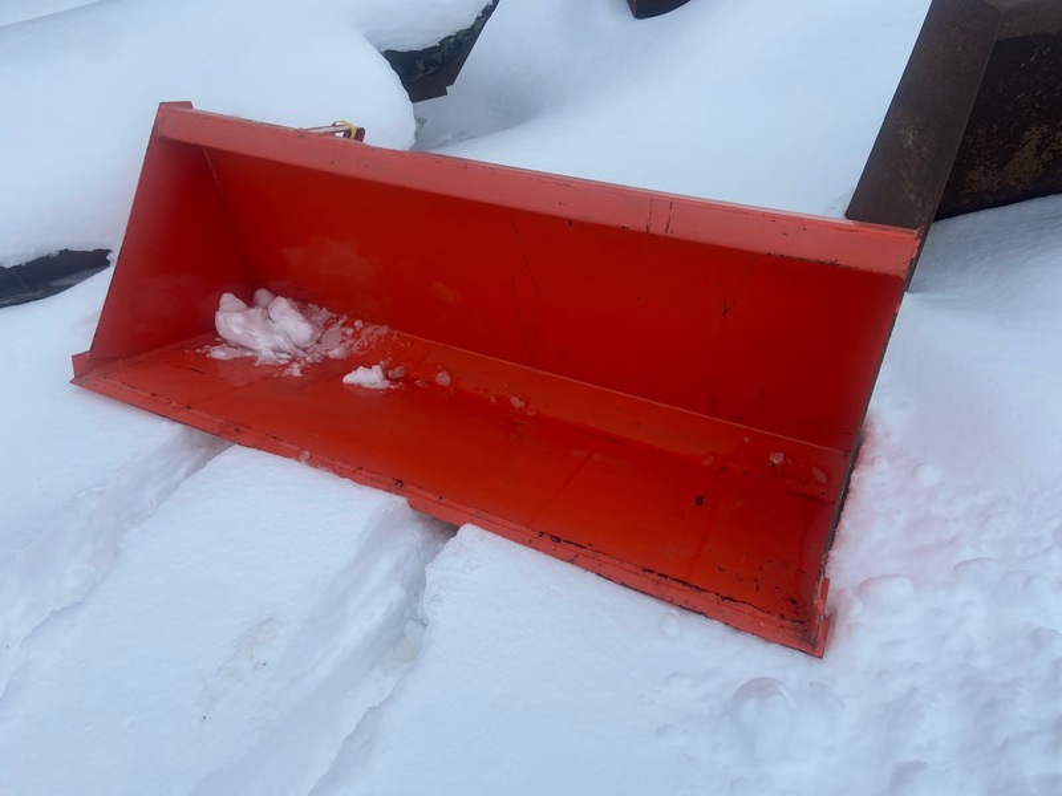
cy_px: 398
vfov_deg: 53.1
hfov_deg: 67.3
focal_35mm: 26
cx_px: 531
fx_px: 798
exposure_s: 1/1377
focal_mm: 4.25
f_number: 1.8
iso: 32
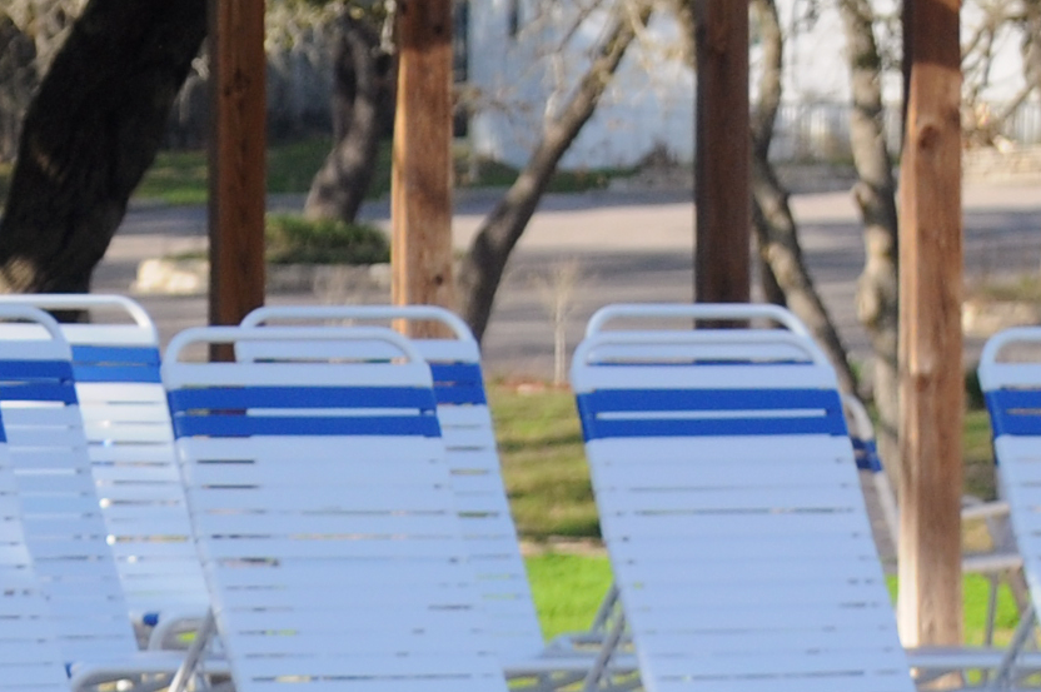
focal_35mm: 541
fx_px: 15628
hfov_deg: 3.8
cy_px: 907
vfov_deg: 2.5
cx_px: -957
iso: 200
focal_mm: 70
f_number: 4.5
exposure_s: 1/250
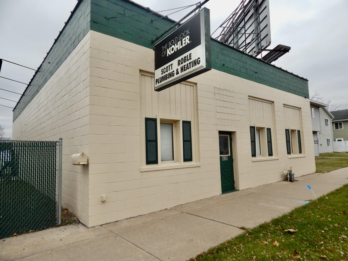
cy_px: 130
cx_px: 174
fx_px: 231
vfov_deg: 58.9
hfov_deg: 73.9
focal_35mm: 23
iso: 125
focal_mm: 4
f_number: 3
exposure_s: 1/500
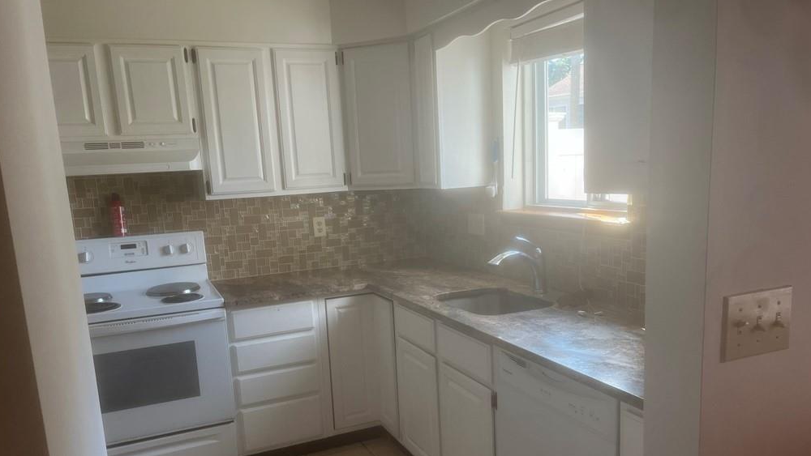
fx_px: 624
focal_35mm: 29
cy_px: 279
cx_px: 406
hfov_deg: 66.1
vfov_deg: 40.0
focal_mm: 5.1
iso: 80
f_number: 1.6
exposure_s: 1/120
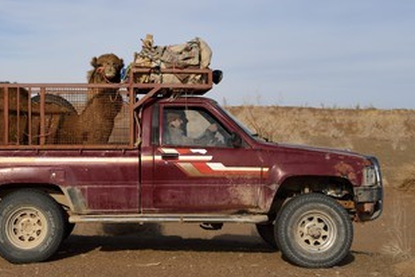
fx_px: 784
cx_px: 160
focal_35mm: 68
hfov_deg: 29.6
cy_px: 124
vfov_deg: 20.0
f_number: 14
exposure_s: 1/250
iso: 200
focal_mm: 50
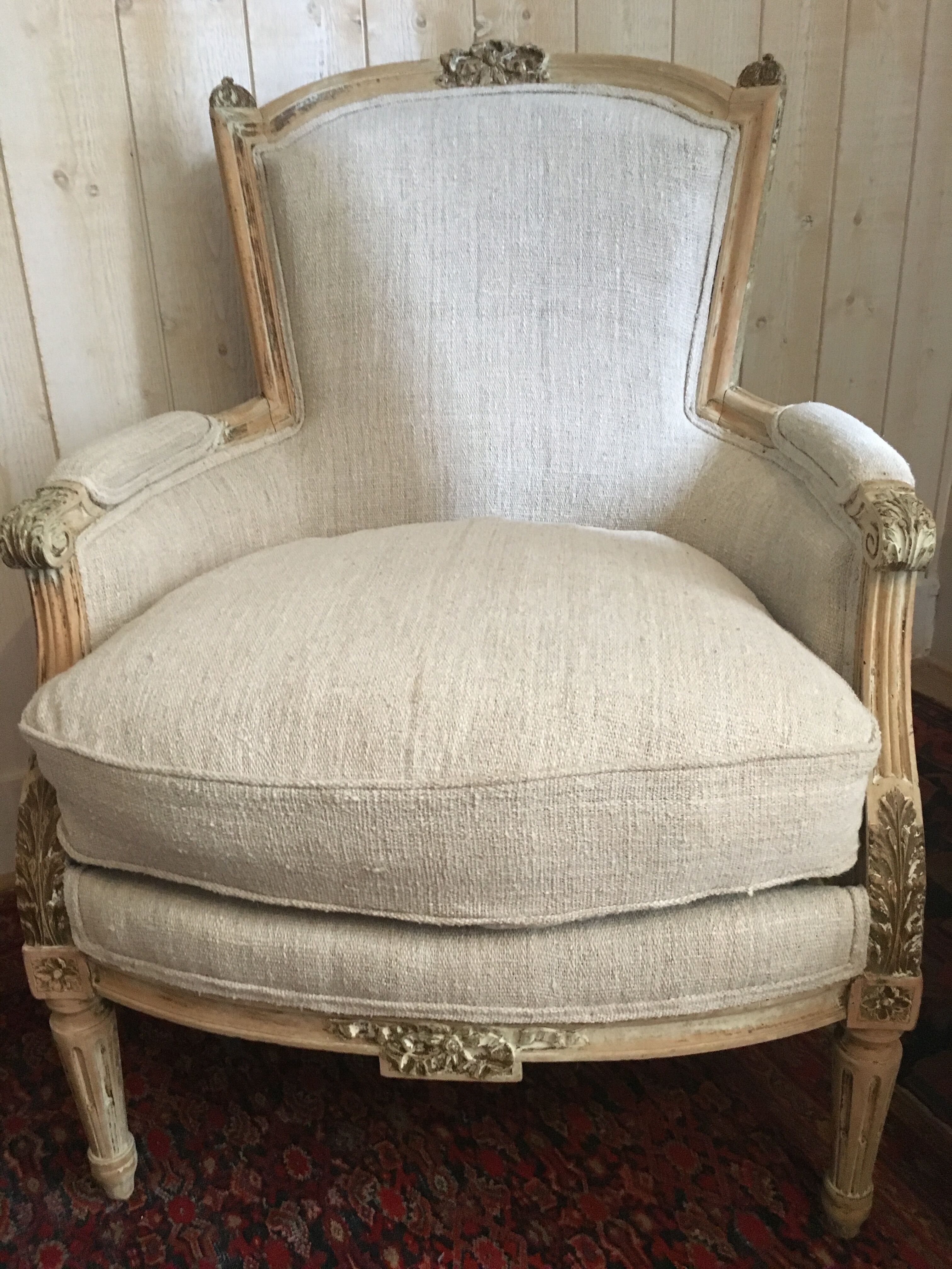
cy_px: 634
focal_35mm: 29
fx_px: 1063
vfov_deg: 61.7
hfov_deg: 48.2
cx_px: 476
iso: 250
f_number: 2.2
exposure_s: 1/17
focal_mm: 4.15
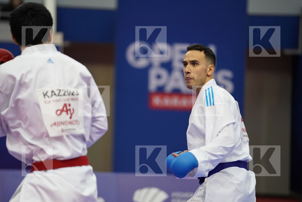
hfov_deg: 11.8
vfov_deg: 7.9
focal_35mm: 174
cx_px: 151
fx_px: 1460
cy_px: 101
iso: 3200
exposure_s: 1/1000
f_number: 2.8
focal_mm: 174
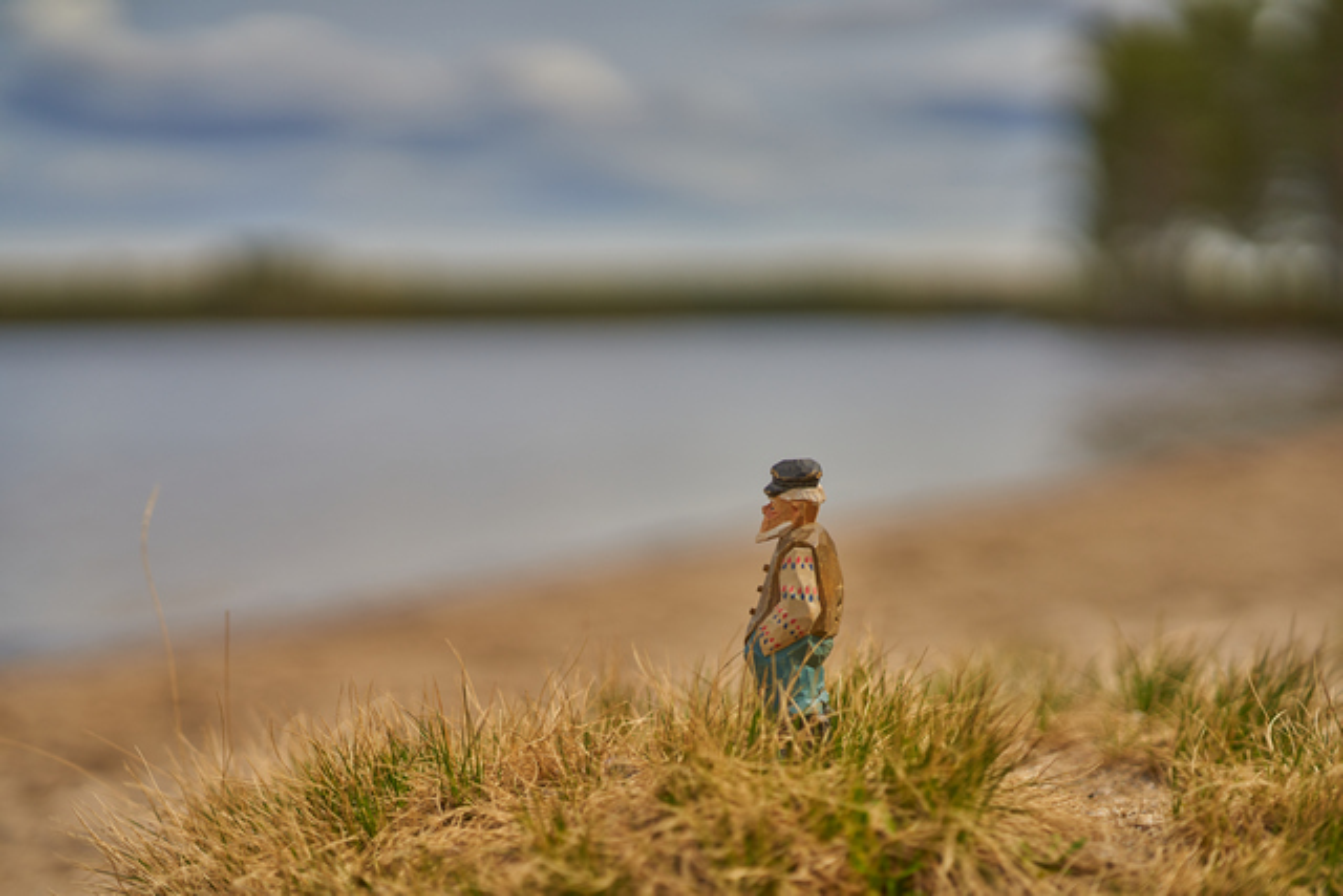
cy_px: 448
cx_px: 672
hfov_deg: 27.0
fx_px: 2798
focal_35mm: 75
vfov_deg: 18.2
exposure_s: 1/6400
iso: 100
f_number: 1.8
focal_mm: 75
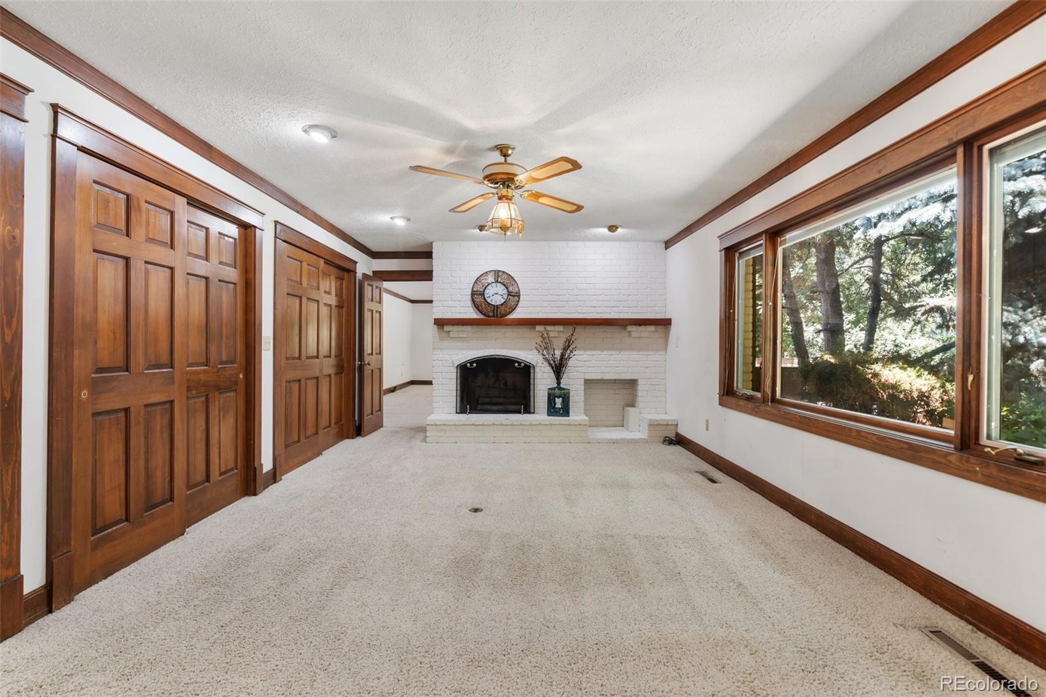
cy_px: 348
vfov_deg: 73.7
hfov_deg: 96.7
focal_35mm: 16
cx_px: 523
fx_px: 465
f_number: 7.1
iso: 100
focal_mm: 16
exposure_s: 1.3
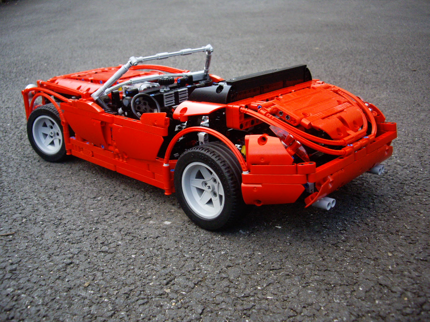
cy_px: 161
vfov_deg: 37.7
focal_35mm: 38
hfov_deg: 49.0
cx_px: 215
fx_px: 472
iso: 400
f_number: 2.8
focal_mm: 7.9
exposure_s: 1/80
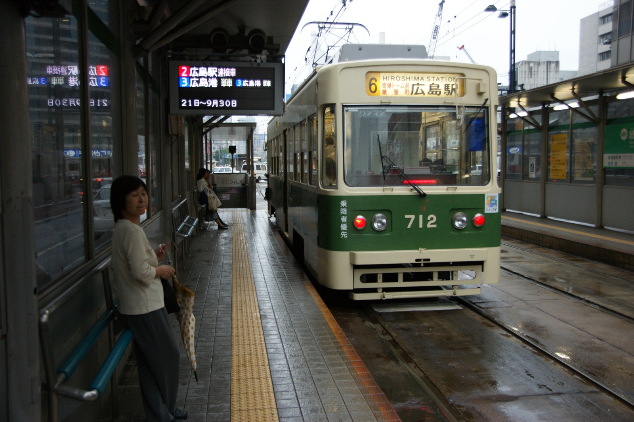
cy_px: 211
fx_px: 633
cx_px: 317
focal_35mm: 36
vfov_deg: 36.8
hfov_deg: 53.2
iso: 400
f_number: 4
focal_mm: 24
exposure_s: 1/100
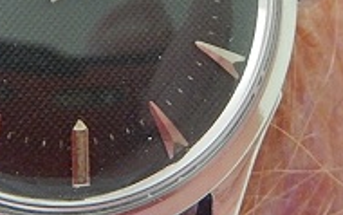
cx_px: 117
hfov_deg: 17.6
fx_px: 1104
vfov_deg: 10.9
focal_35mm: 118
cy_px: -43
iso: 400
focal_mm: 5.9
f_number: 3.9
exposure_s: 1/10
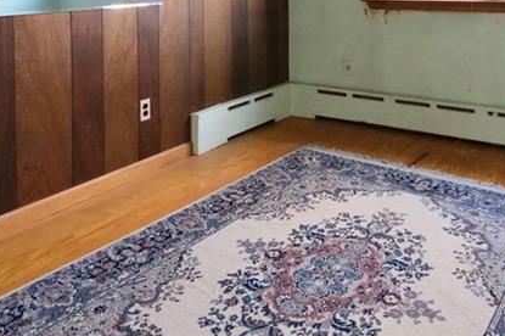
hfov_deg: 51.8
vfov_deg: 32.3
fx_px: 519
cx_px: 286
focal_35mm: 37
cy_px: -18
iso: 6400
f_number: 4
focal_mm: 10
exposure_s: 1/60
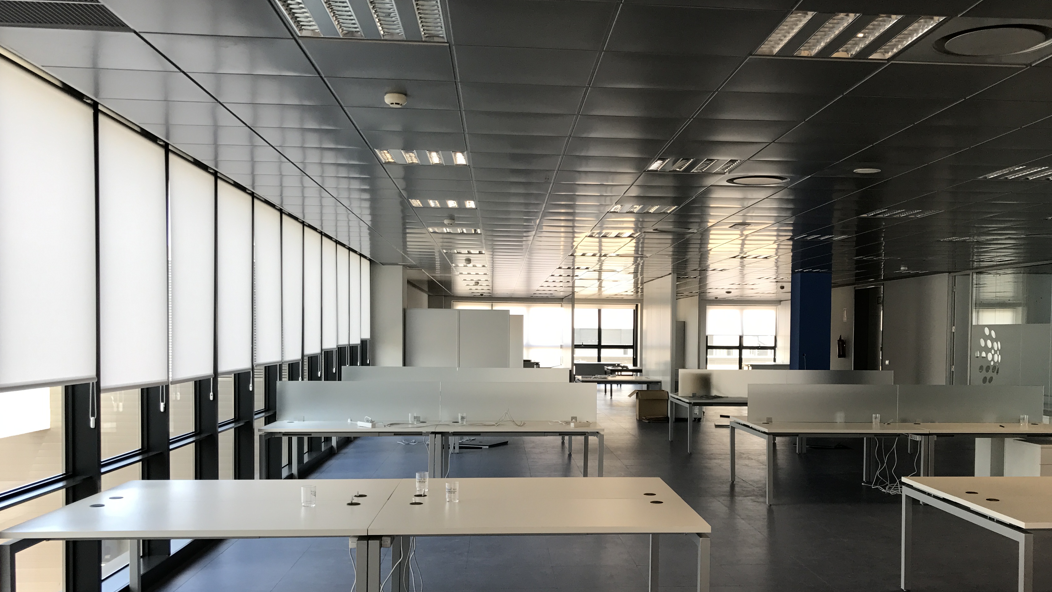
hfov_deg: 55.1
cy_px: 378
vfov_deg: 32.6
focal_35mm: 36
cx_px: 597
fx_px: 1004
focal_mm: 3.99
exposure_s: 1/100
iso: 20
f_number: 1.8
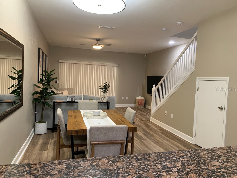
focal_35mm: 26
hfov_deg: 67.3
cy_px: 89
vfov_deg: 53.1
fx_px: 178
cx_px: 118
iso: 250
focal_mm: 4.25
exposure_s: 1/60
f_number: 1.8
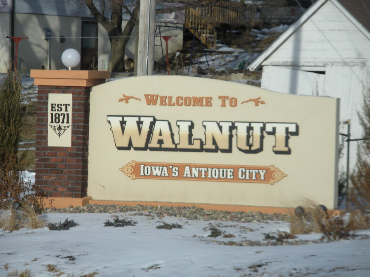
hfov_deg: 11.0
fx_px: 1924
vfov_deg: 8.2
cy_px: 138
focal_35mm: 180
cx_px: 185
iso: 64
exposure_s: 1/402
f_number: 5.6
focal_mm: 31.5
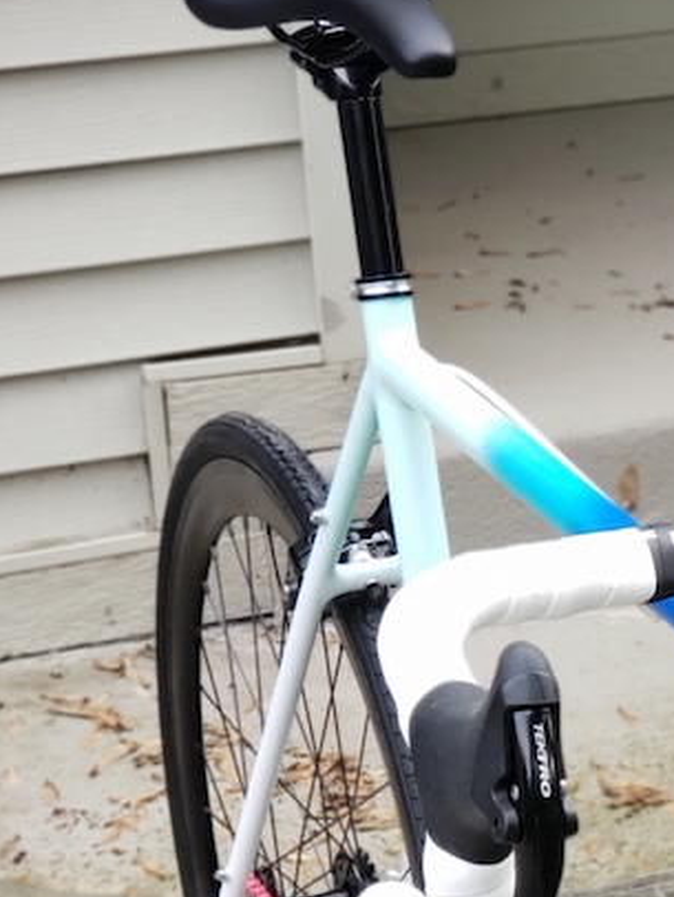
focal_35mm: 131
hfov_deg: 11.1
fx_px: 3397
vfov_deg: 14.7
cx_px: 773
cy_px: 994
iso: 50
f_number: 2.4
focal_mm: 6
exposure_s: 1/120
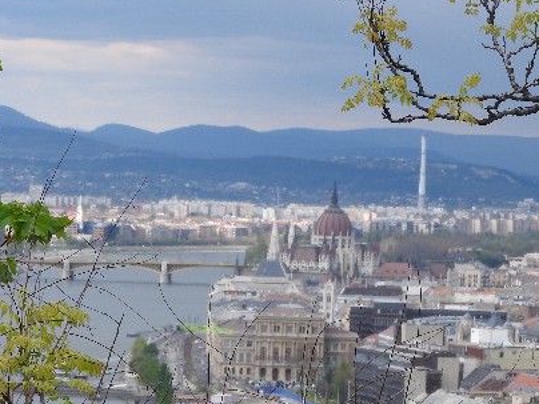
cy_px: 279
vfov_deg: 6.5
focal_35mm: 228
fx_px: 3550
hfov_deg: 8.7
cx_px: 292
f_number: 5
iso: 100
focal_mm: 20.6
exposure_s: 1/400
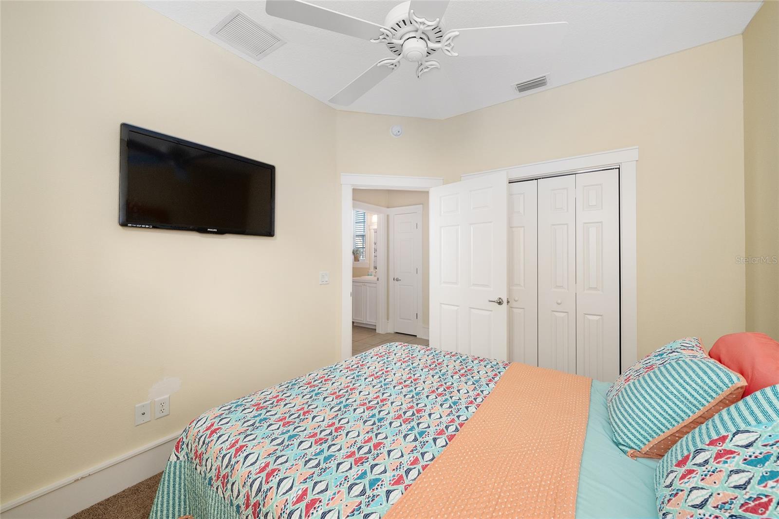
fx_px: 303
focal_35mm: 14
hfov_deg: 104.3
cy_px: 260
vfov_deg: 81.2
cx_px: 390
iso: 500
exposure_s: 1/10
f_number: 8
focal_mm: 14
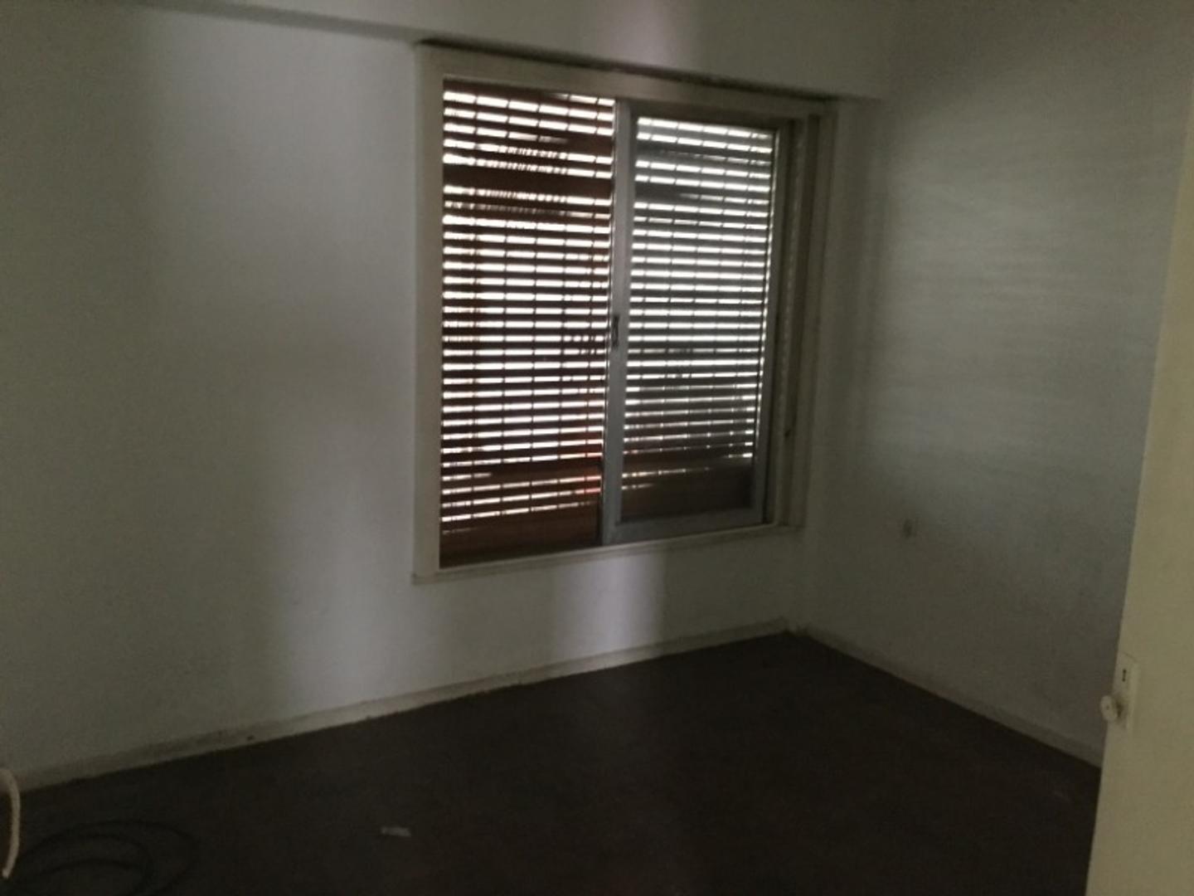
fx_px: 1069
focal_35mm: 31
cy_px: 448
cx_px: 597
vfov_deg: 45.4
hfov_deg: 58.4
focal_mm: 3.3
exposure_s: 1/17
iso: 400
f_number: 2.4
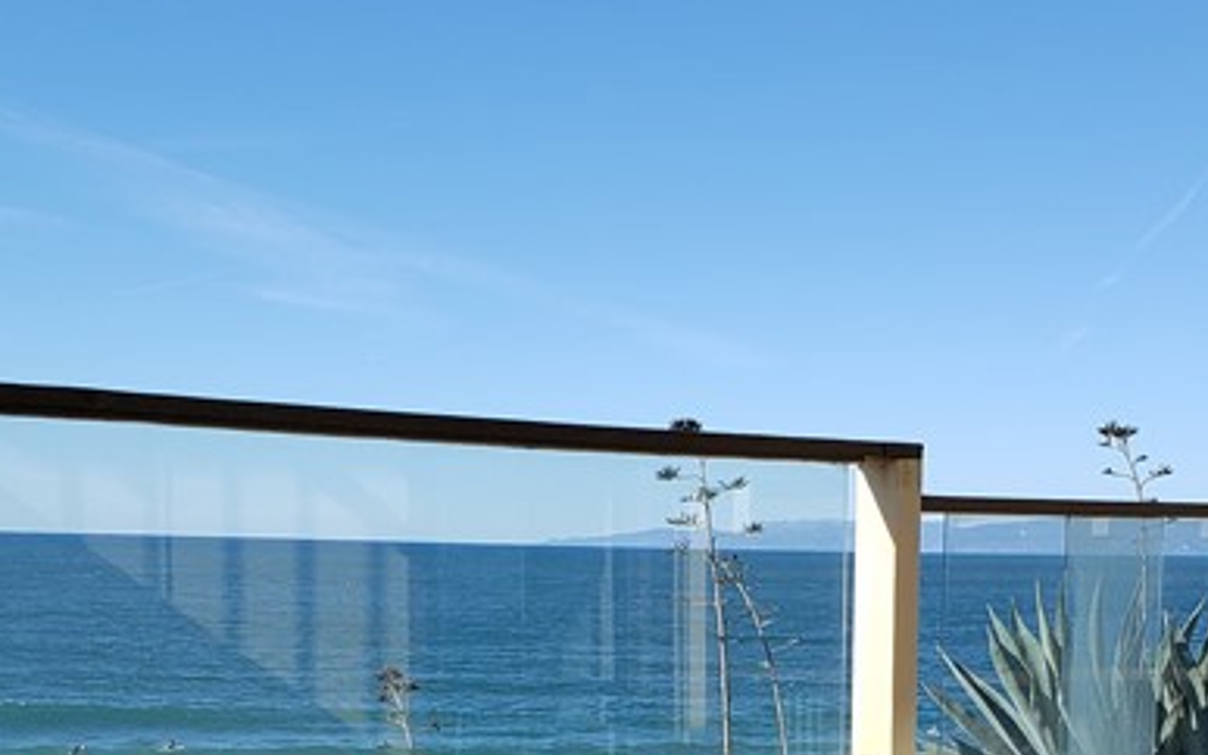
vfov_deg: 17.0
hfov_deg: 28.1
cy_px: 927
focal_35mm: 73
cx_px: 787
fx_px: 2404
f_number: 2.4
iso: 50
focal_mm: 4.3
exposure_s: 1/1170
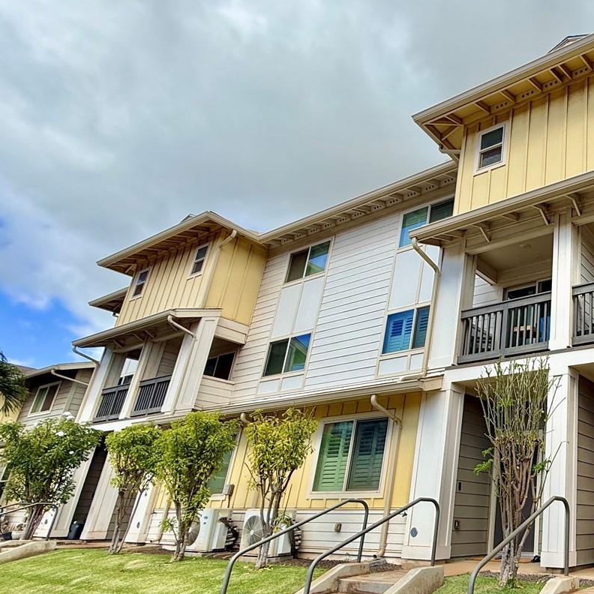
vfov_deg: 62.3
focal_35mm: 25
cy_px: 359
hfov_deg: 51.2
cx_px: 587
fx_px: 485
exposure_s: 1/1145
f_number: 2.2
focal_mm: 2.22
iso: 50
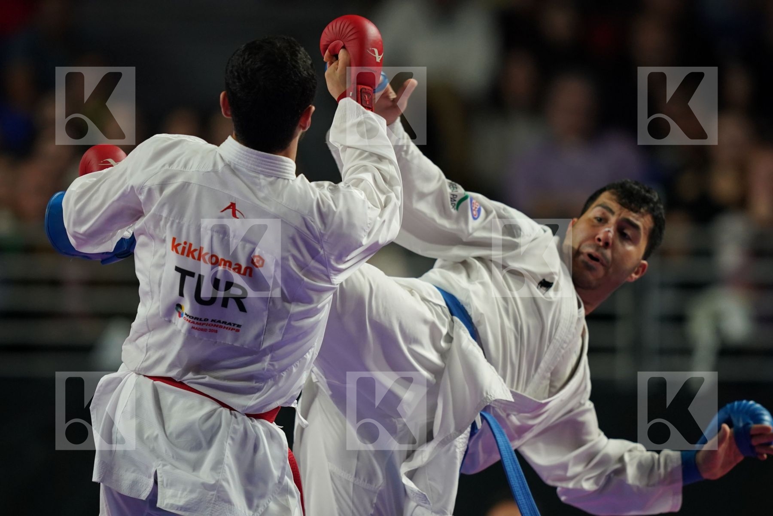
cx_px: 386
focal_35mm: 600
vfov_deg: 2.3
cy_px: 258
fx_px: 12882
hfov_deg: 3.4
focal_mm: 400
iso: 1600
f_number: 2.8
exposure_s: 1/1000
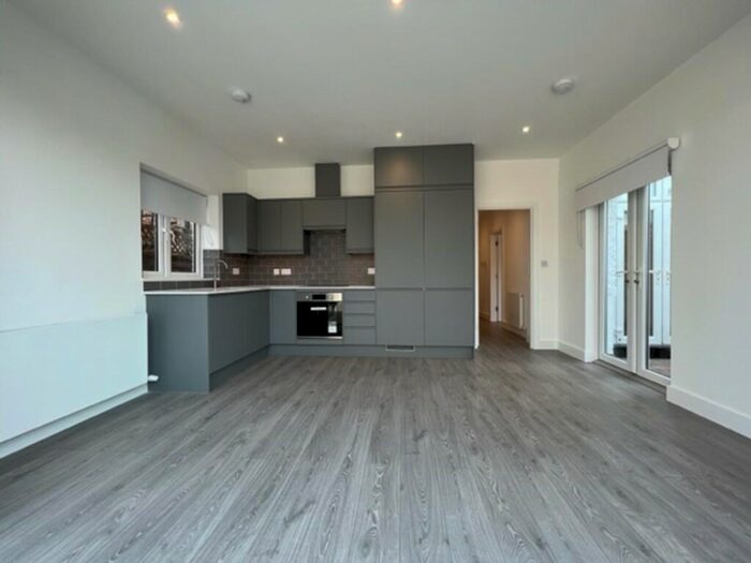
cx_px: 376
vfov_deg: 89.9
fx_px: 282
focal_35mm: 13
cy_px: 282
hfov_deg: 106.2
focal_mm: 1.57
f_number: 1.8
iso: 50
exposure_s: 1/122
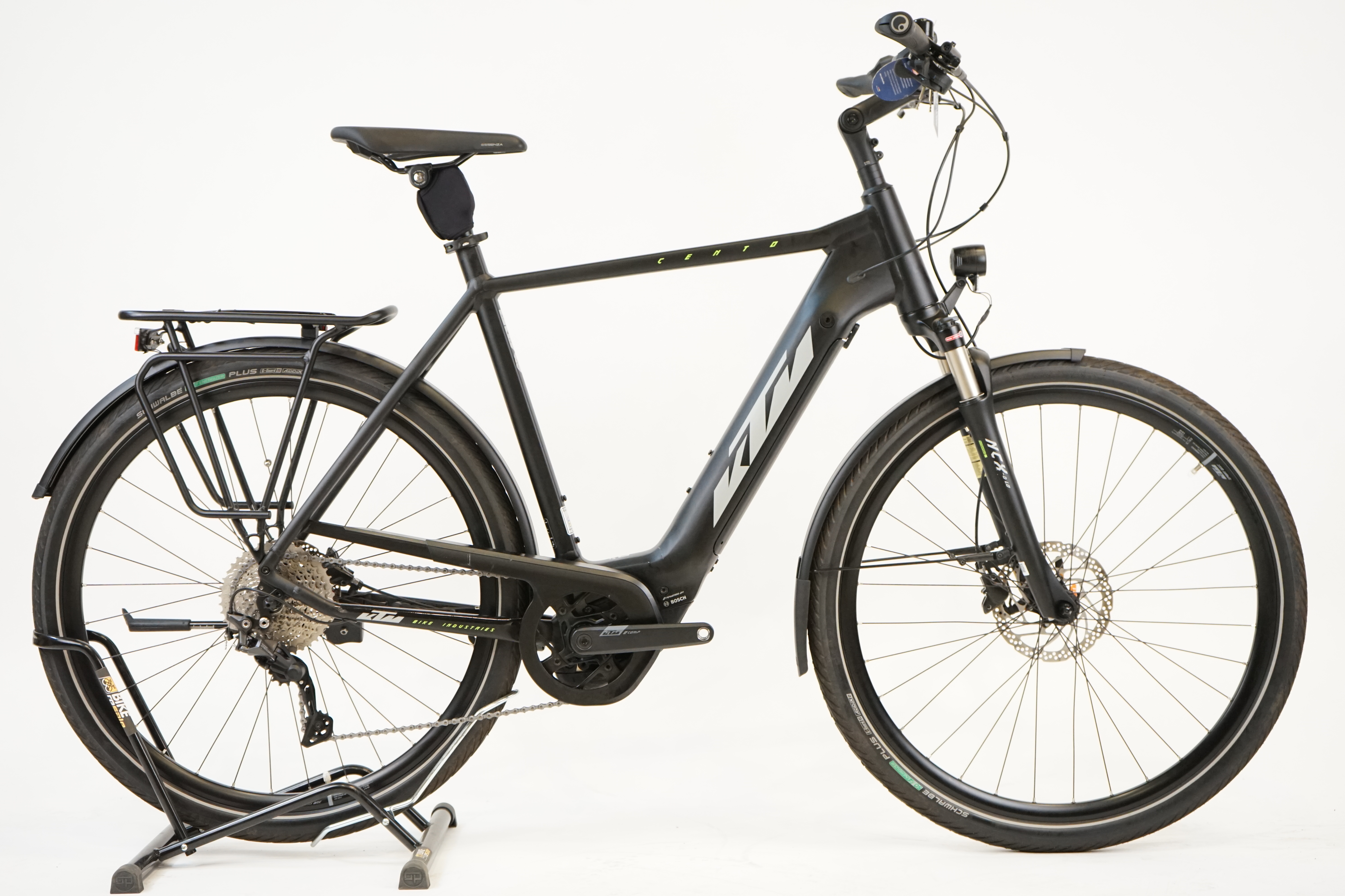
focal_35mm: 55
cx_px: 672
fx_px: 2055
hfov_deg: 36.2
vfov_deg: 24.6
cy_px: 448
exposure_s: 1/200
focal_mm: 55
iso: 2500
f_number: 5.6
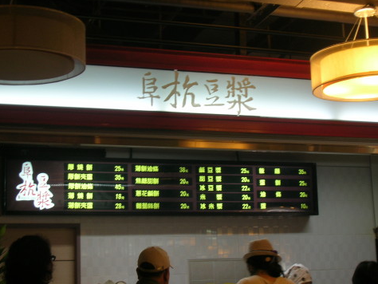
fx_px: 743
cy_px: 144
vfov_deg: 21.6
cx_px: 177
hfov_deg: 28.5
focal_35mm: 68
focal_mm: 10.4
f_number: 3.6
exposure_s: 1/11
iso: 50
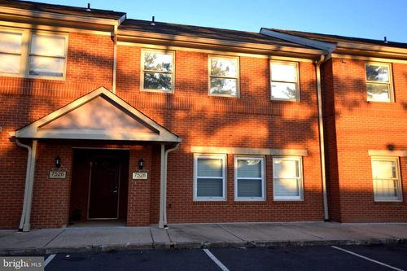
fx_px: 339
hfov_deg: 61.9
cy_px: 136
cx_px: 204
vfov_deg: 43.6
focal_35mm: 30
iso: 125
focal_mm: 20
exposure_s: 1/125
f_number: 5.6
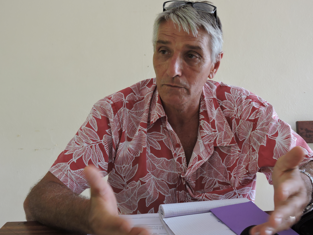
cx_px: 156
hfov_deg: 46.8
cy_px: 118
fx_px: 362
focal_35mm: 40
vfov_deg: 36.0
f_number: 3.8
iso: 400
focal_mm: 7.2
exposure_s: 1/25
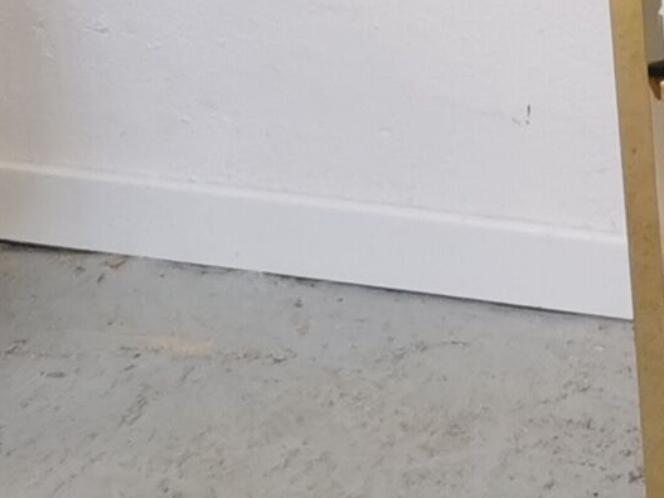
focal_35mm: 187
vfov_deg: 7.5
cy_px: -613
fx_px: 3586
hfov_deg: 9.5
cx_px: 1569
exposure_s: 1/100
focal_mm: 5.58
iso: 80
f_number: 1.8
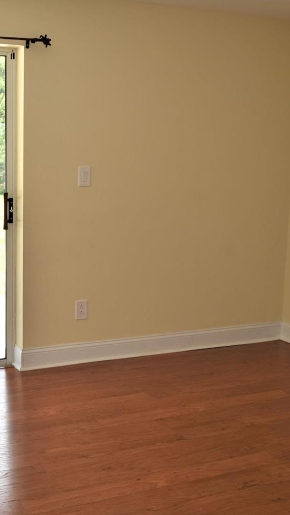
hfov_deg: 24.3
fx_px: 656
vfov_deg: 42.9
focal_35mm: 48
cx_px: 32
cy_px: 261
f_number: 3.8
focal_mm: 20
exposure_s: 1/200
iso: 200
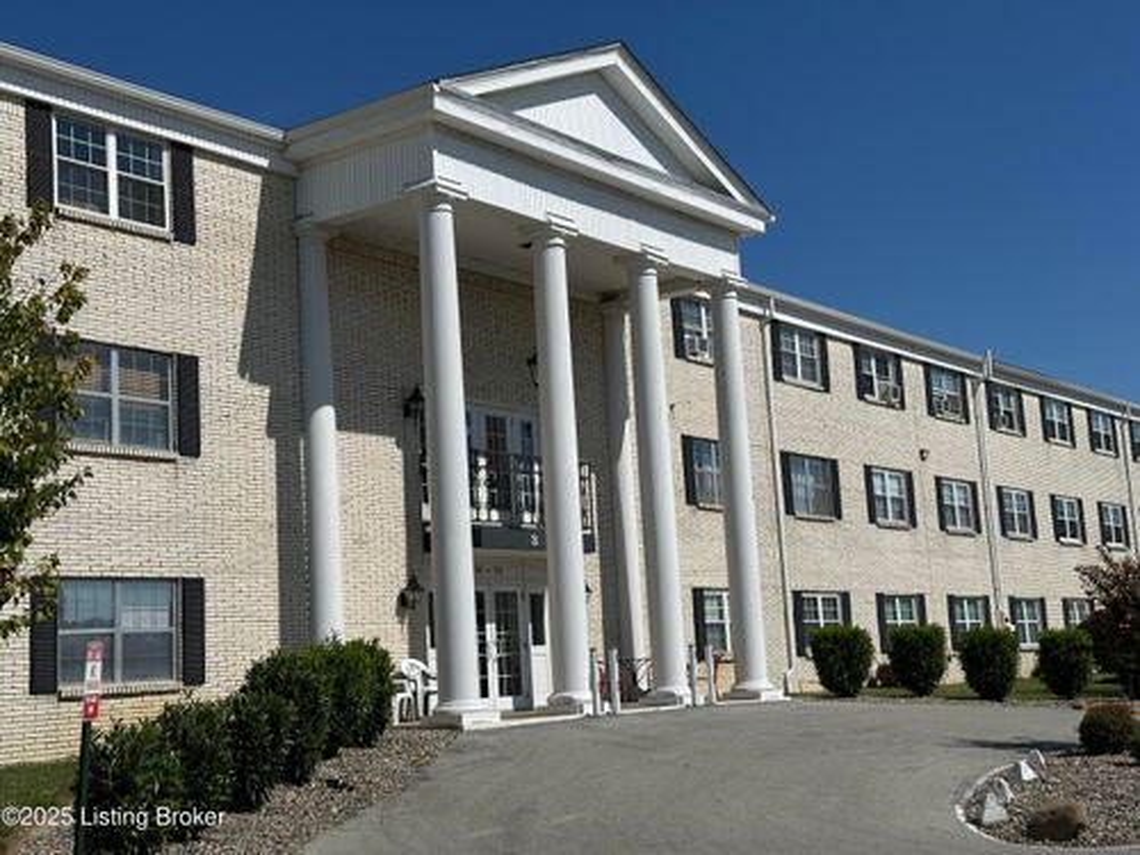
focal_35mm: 48
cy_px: 428
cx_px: 570
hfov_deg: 39.7
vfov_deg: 30.3
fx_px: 1581
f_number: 1.78
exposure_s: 1/10870
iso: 64
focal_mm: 6.86
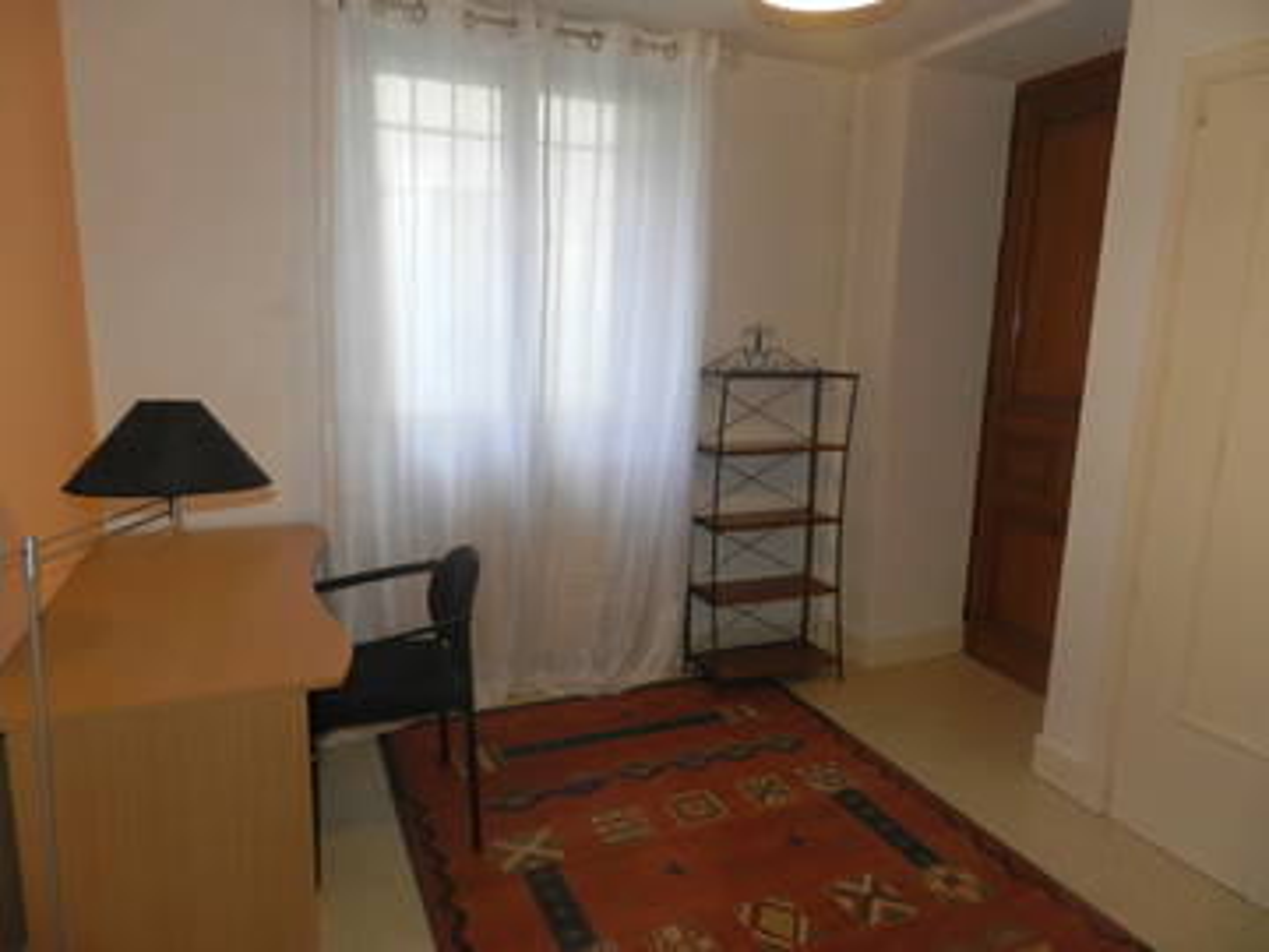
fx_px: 843
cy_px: 476
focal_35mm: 23
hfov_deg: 73.9
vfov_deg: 58.9
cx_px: 634
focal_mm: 4
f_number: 3.4
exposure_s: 1/30
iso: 200
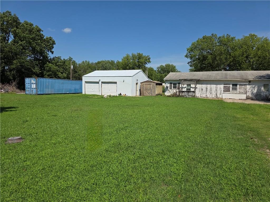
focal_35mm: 23
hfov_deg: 73.9
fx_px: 179
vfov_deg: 58.9
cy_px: 101
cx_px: 135
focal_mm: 6.3
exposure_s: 1/1250
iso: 12
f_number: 1.7
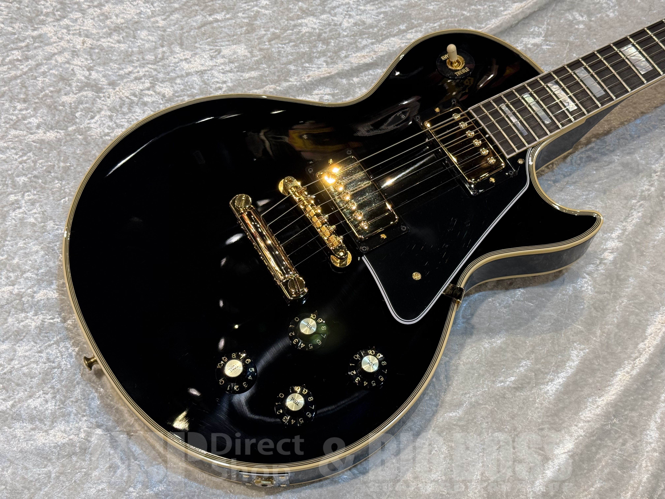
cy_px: 250
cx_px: 332
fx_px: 922
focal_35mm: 48
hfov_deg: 39.7
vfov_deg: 30.3
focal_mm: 6.76
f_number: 1.78
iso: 100
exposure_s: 1/60
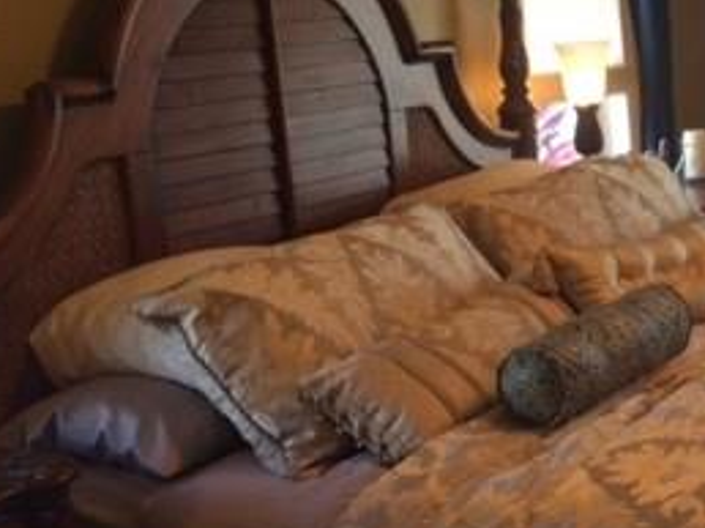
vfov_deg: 20.3
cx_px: 620
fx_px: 1465
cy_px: 347
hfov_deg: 26.3
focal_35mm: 72
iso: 64
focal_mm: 4.15
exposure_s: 1/30
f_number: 2.2
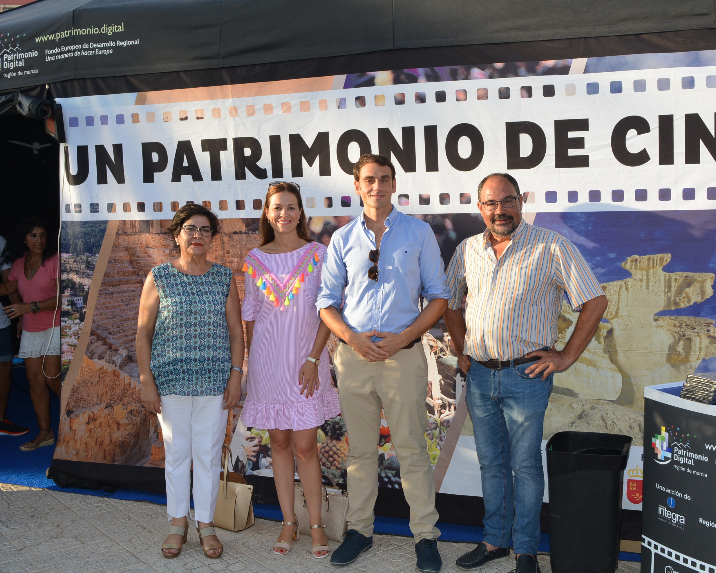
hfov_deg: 44.6
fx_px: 869
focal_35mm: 41
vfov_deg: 36.5
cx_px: 415
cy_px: 286
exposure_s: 1/200
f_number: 9
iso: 400
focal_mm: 24
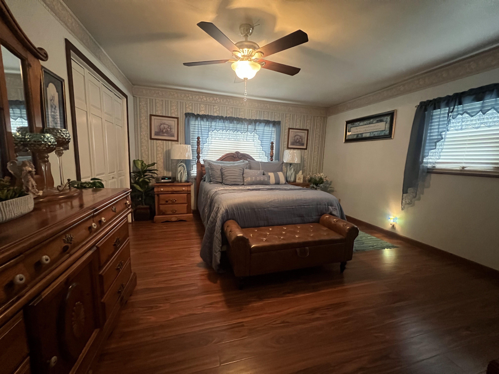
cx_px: 250
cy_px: 187
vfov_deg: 89.9
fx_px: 187
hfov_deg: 106.2
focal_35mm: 13
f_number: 1.8
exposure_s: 1/40
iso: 1250
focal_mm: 1.57
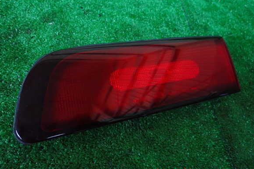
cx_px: 124
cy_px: 80
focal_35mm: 27
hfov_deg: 67.4
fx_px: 190
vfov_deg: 47.9
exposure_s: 1/13
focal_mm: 4.5
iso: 800
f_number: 2
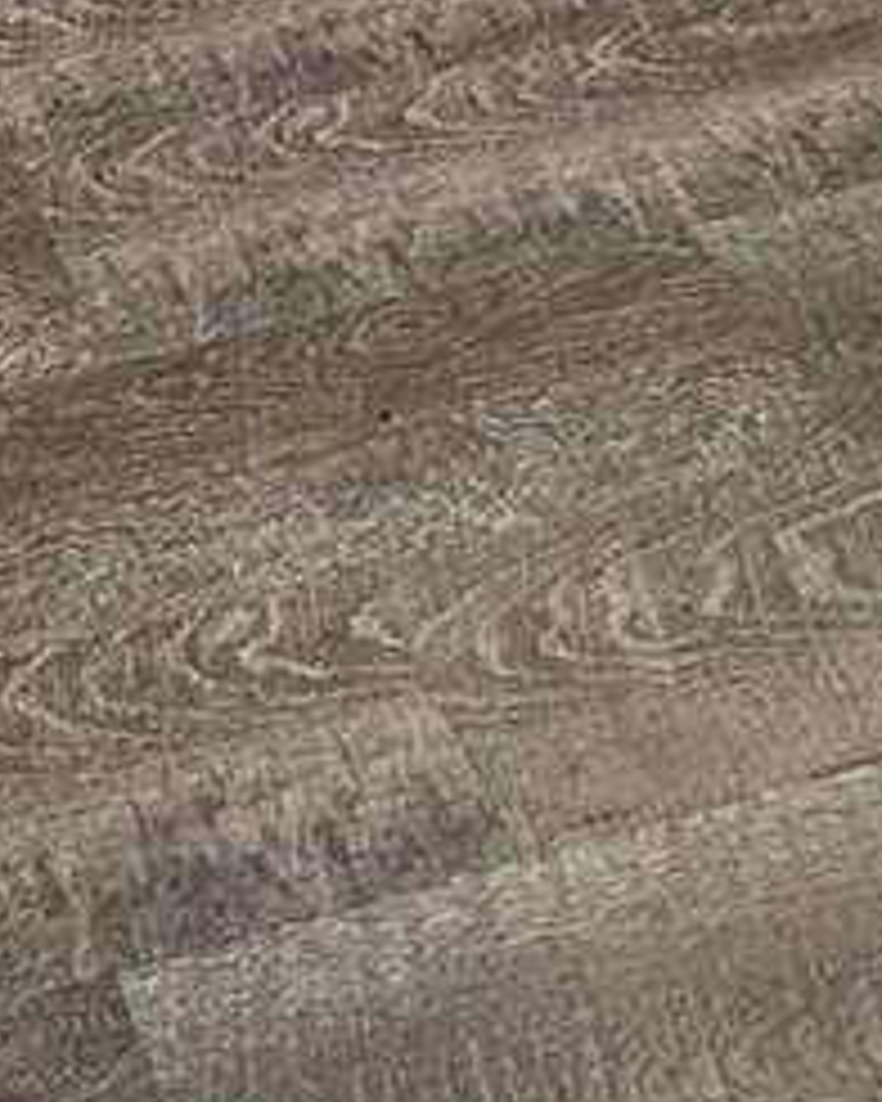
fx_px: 2186
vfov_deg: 16.8
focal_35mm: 67
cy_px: -1318
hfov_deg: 18.9
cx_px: -590
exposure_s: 1/120
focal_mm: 2.22
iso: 250
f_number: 2.2
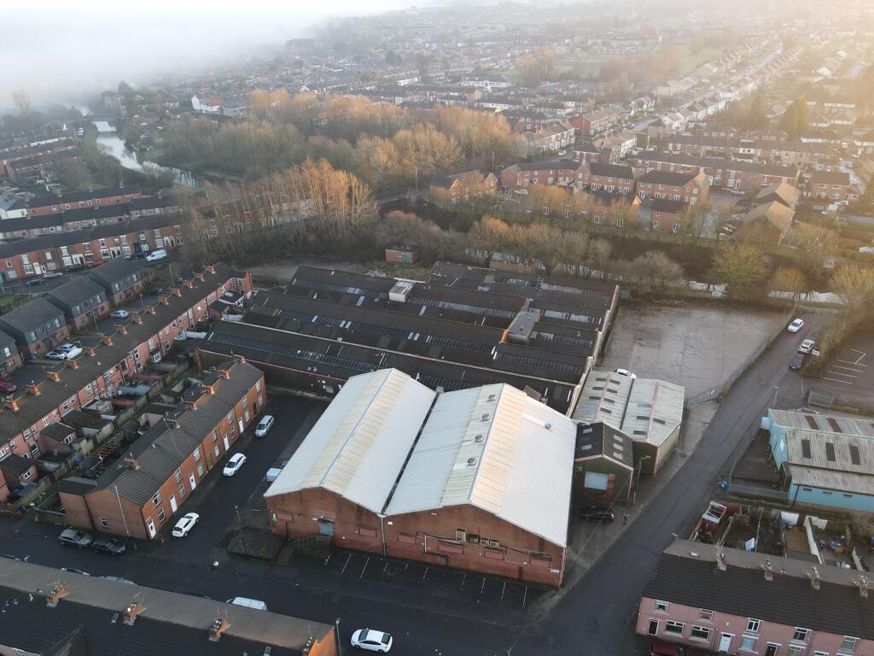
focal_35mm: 24
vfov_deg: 56.8
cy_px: 328
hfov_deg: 71.6
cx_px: 437
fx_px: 606
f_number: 2.8
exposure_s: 1/25
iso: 100
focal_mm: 4.5
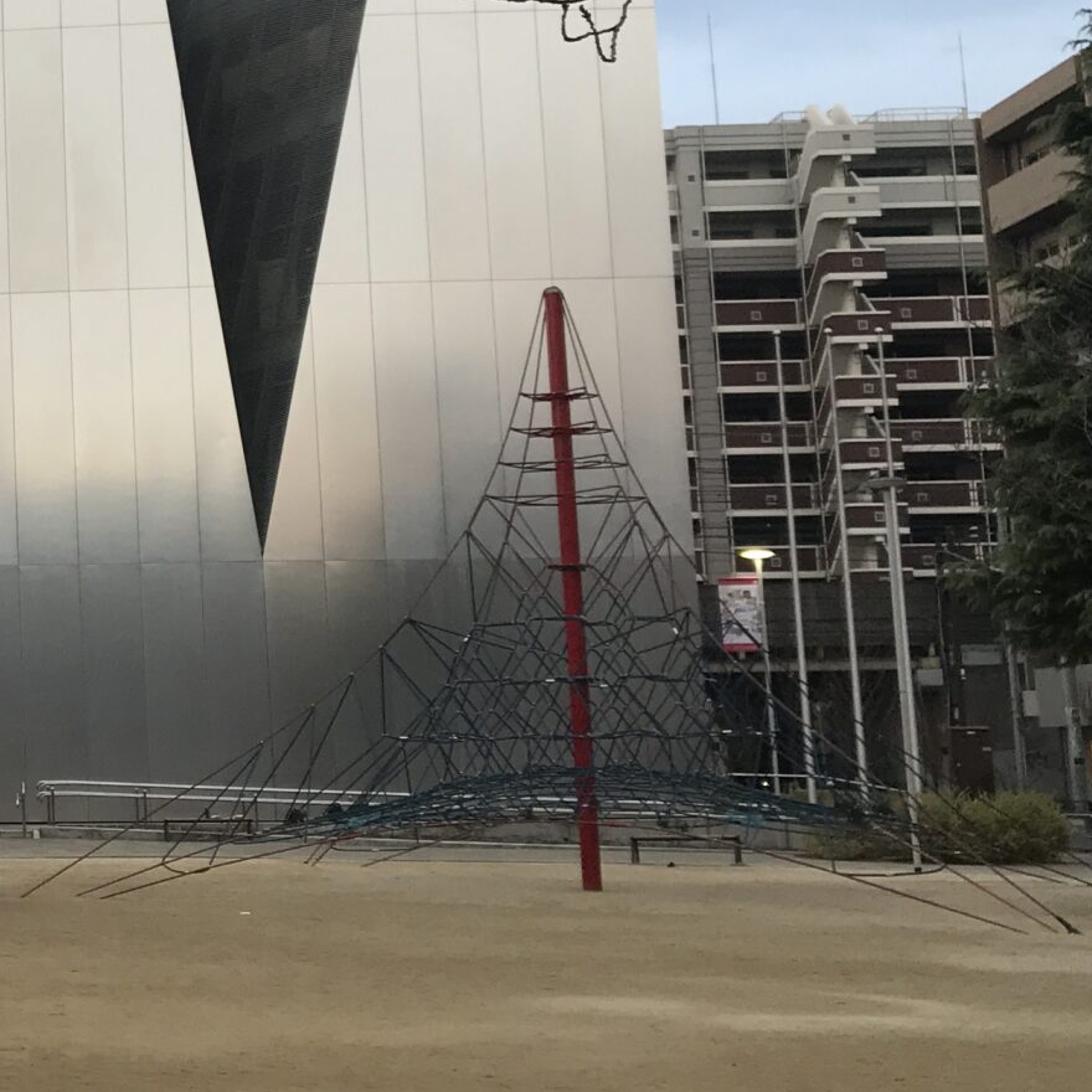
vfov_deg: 23.9
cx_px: -179
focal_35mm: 72
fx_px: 2570
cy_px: 361
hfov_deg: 22.3
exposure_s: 1/120
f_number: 1.8
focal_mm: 3.99
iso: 25
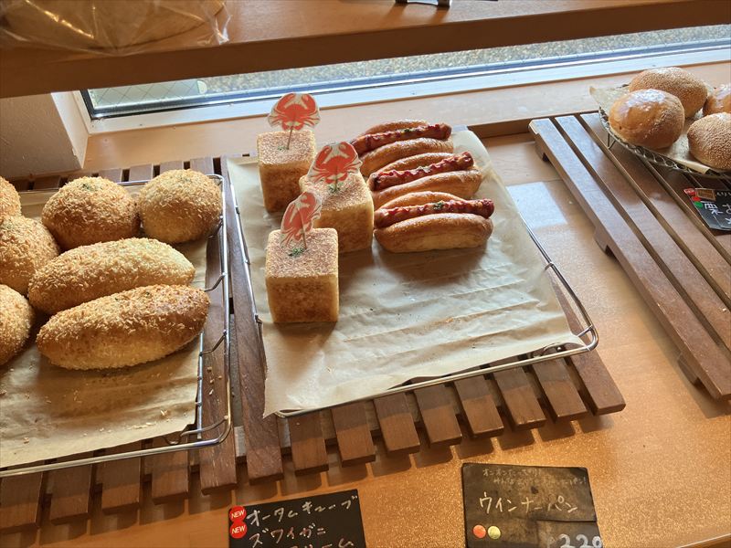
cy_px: 274
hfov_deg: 63.4
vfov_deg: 49.7
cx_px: 366
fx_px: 591
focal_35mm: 28
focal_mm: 3.99
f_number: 1.8
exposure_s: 1/118
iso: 80
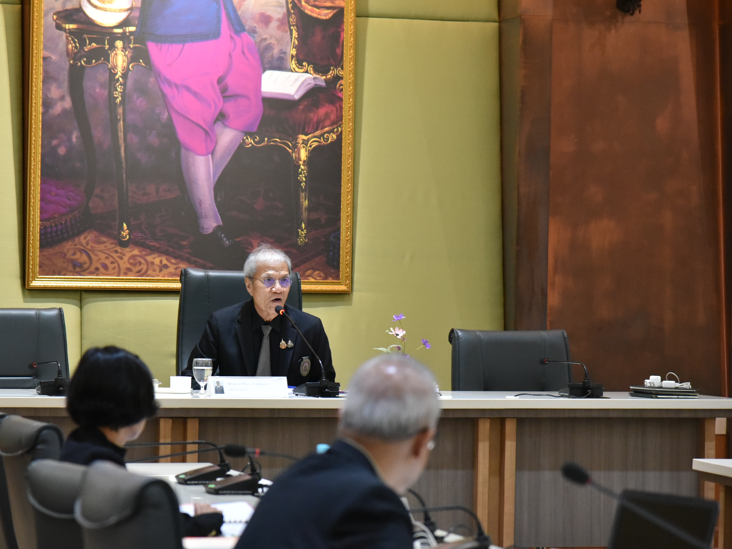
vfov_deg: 9.9
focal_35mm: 150
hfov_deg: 13.2
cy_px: 314
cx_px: 279
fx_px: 3172
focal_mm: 120
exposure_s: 1/200
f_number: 4.5
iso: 6400
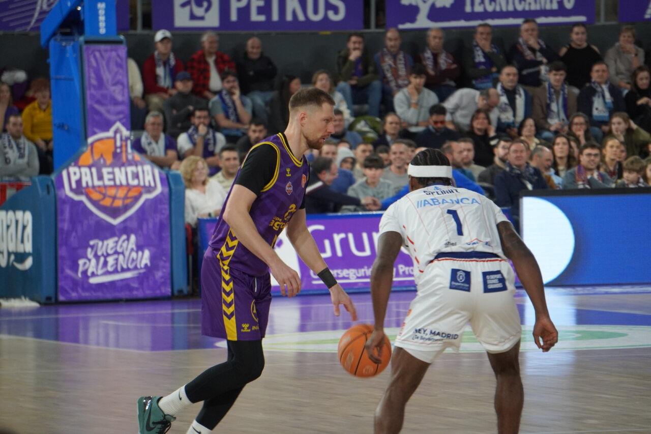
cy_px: 217
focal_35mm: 246
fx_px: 4448
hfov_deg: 8.4
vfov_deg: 5.6
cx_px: 326
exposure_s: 1/320
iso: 1250
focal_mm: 164
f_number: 6.3
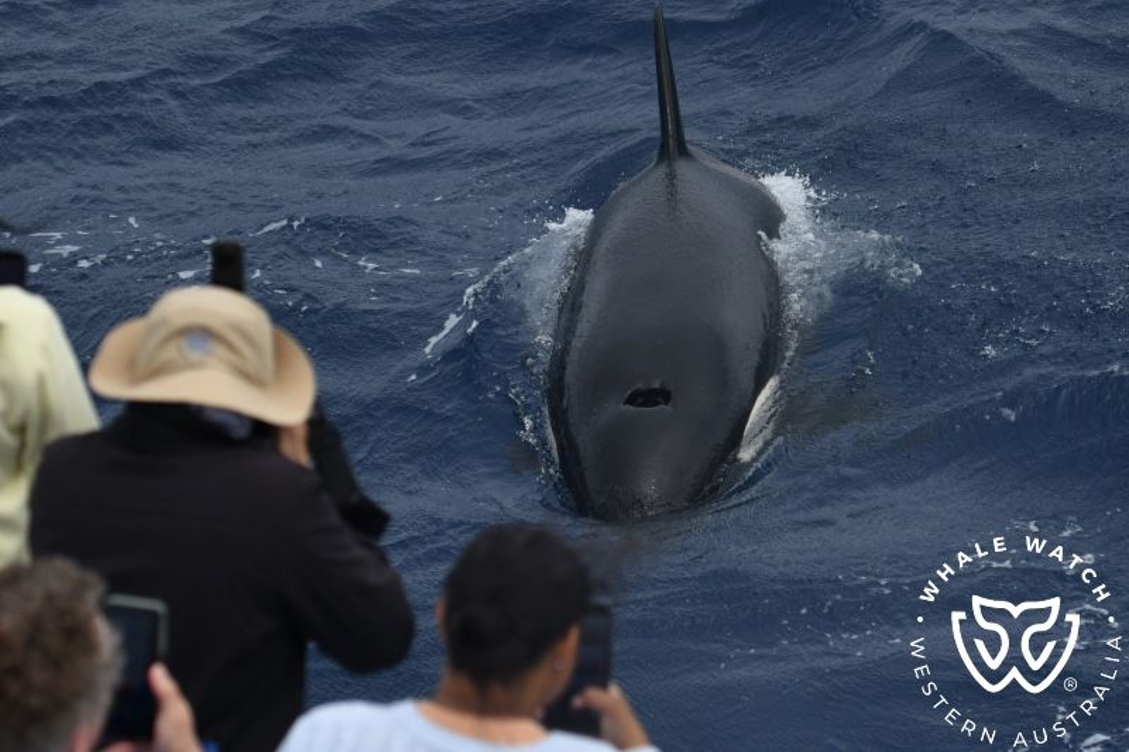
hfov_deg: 15.8
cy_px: 376
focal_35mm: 130
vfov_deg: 10.5
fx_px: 4076
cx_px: 564
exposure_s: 1/8000
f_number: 5.6
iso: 900
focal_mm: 130
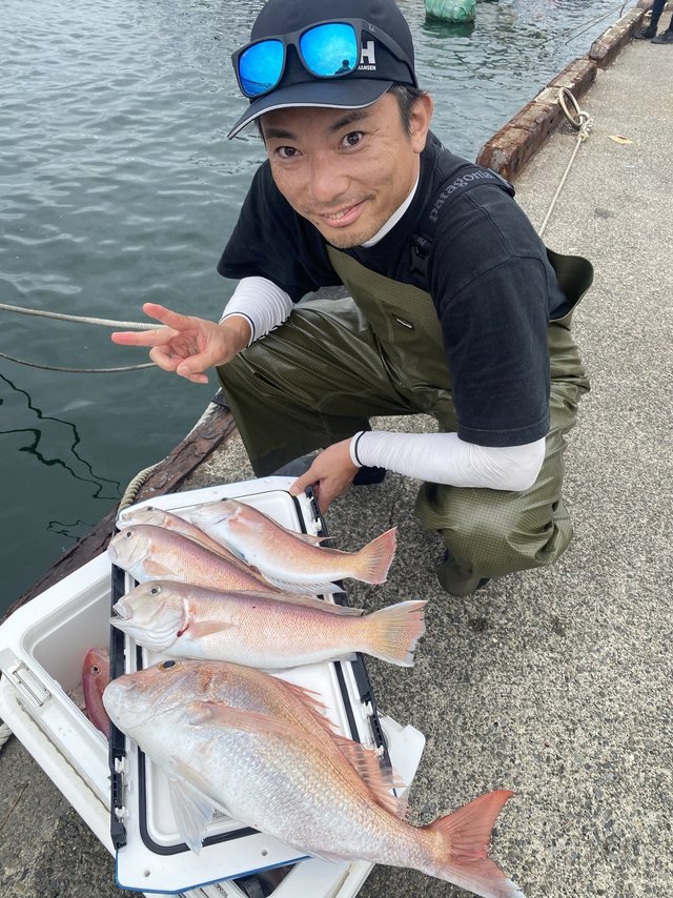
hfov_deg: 53.0
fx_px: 674
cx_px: 336
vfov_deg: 67.3
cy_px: 449
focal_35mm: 26
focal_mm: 4.25
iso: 32
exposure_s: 1/630
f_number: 1.8
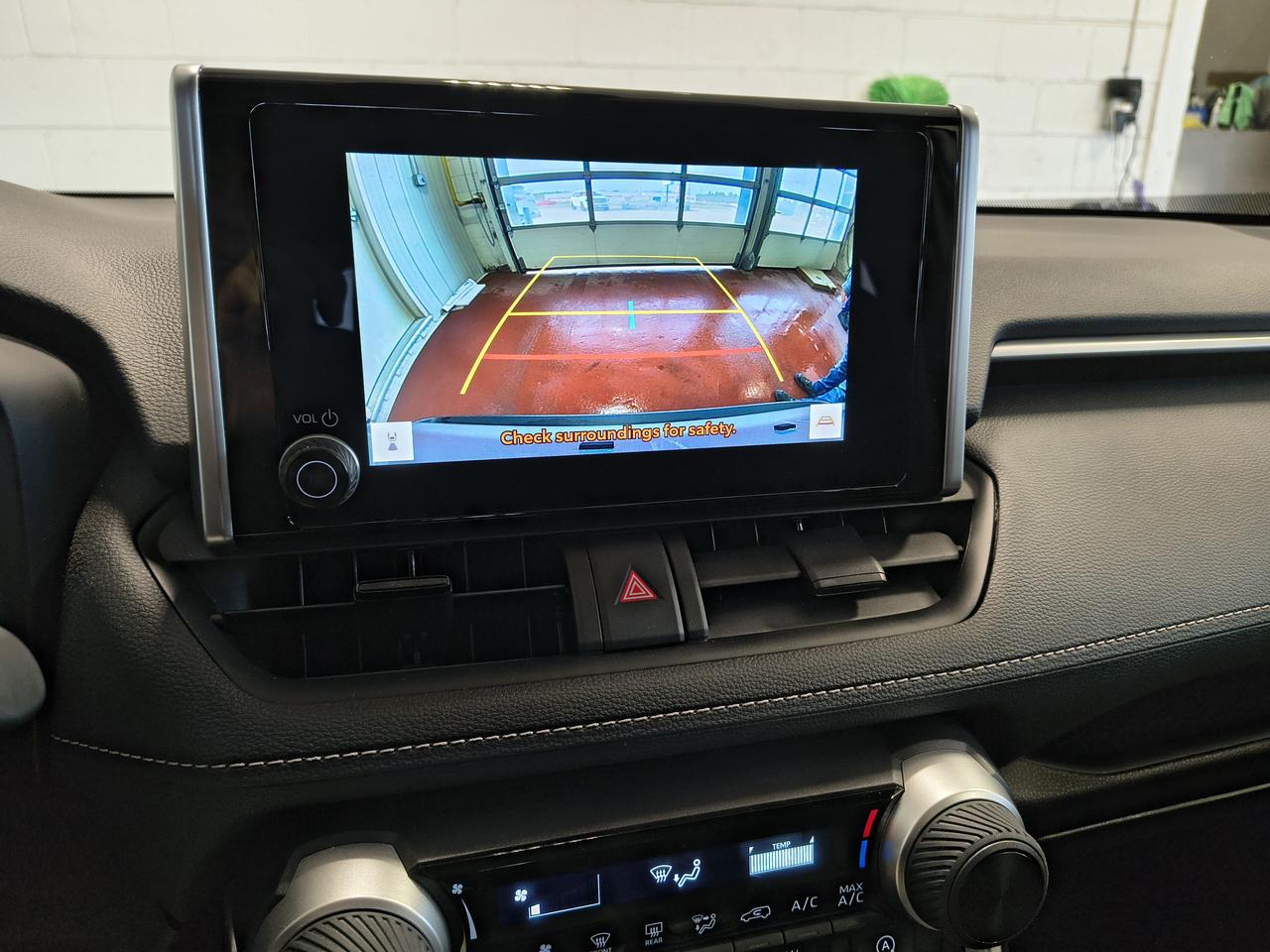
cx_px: 635
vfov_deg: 56.8
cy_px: 476
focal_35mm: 24
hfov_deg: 71.6
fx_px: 881
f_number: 1.8
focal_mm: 5.56
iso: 680
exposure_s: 1/120
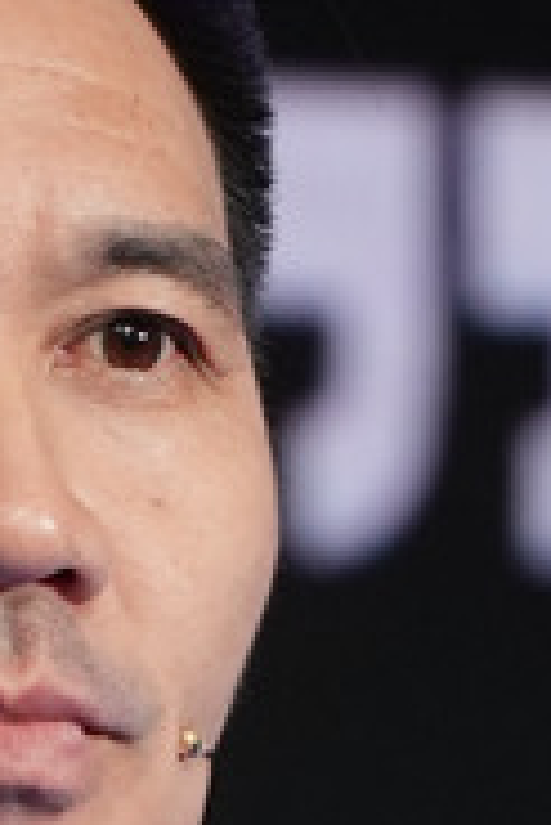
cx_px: -260
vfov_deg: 1.4
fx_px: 33545
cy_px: 1464
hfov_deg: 0.9
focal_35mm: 1464
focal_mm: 200
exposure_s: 1/200
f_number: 8
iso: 2000
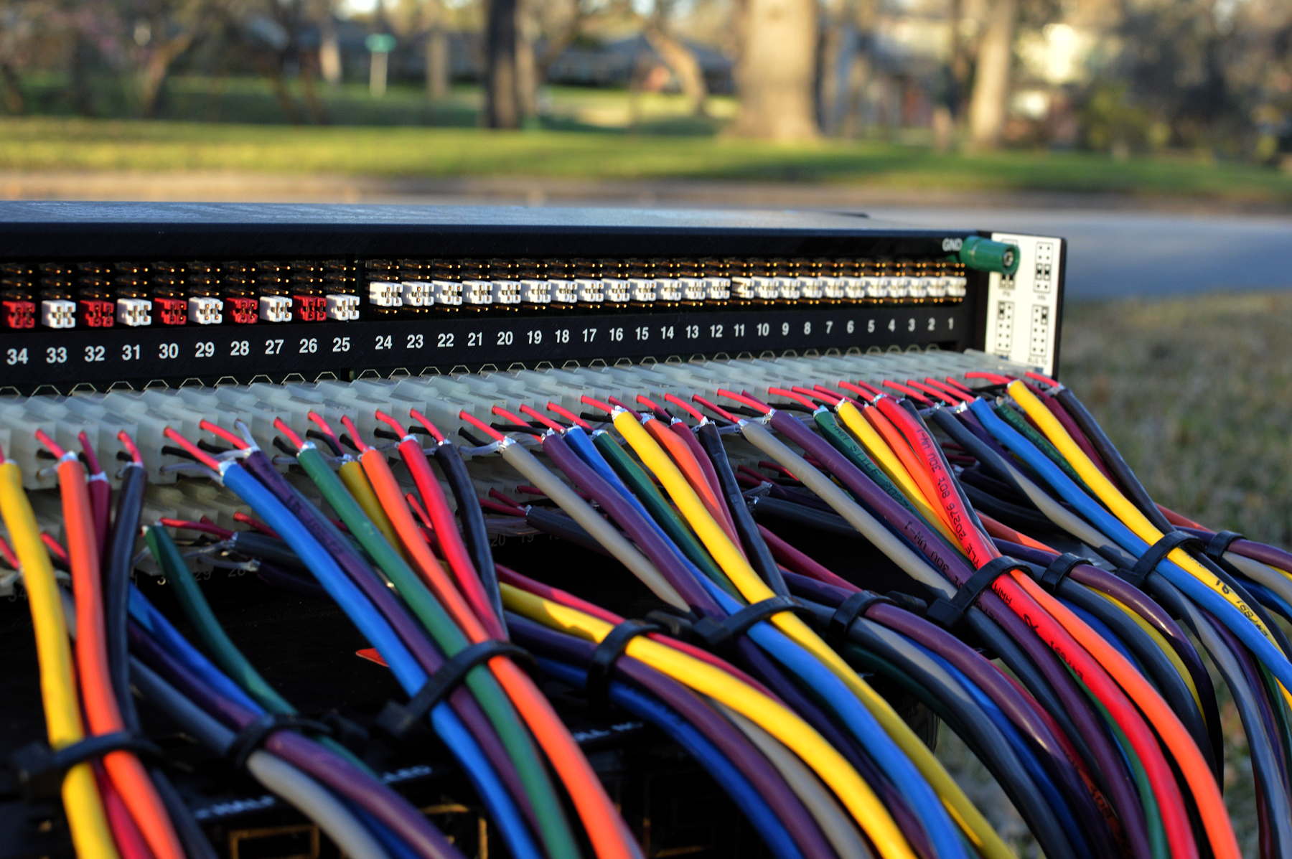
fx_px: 1883
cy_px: 430
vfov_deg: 25.7
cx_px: 646
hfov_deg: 37.9
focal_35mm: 52
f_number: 8
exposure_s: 1/80
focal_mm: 35
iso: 400
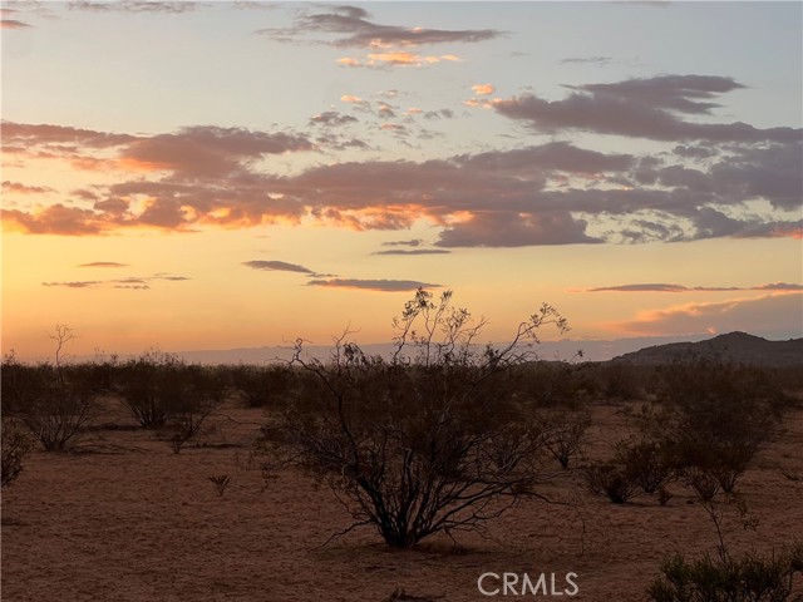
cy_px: 301
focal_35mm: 77
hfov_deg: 25.3
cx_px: 402
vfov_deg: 19.1
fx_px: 1786
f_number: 2.8
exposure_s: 1/155
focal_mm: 9
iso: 32
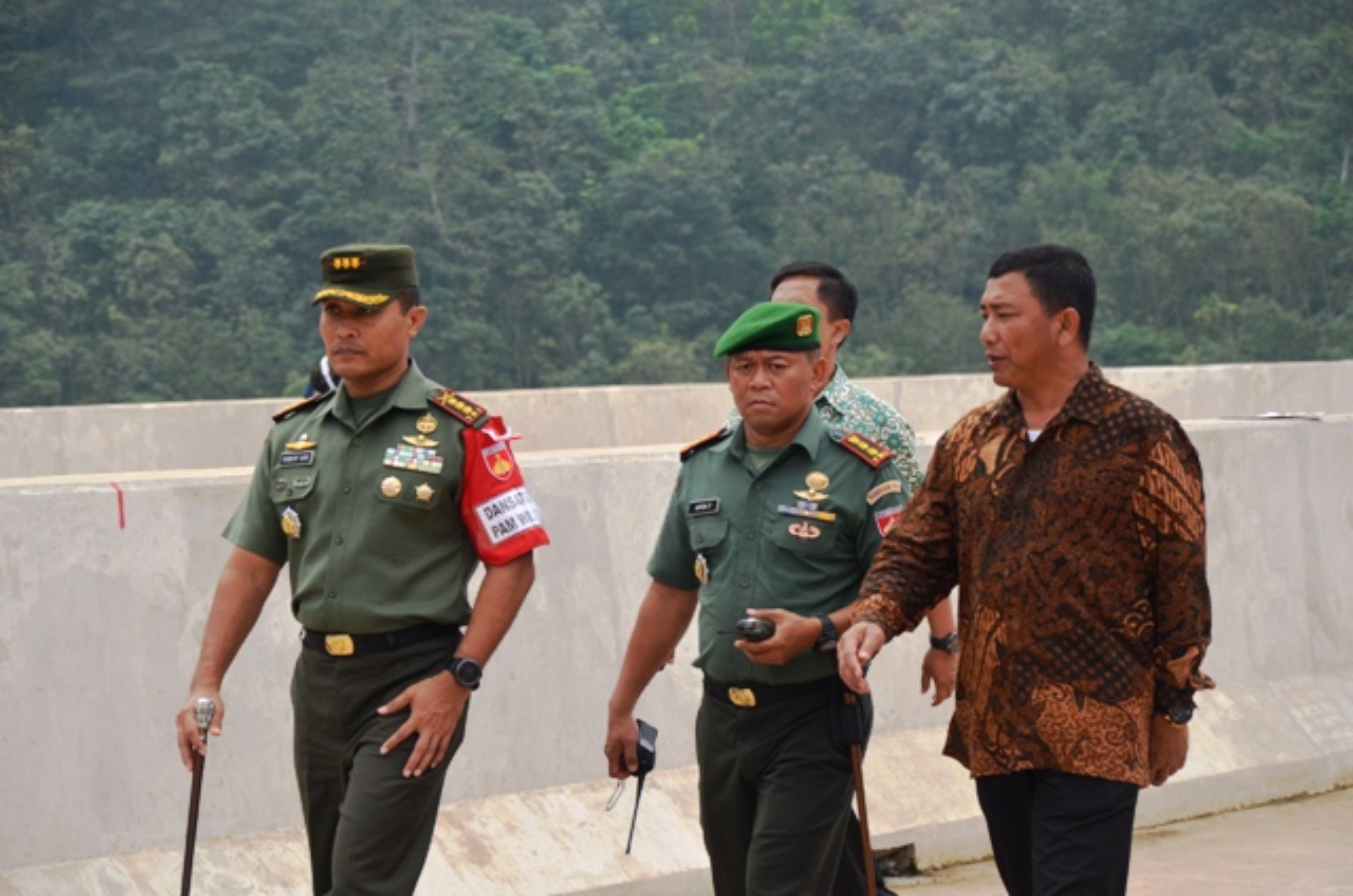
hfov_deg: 13.1
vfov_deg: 8.7
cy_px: 448
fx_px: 5908
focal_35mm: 158
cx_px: 676
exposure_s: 1/1000
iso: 800
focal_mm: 105
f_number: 8
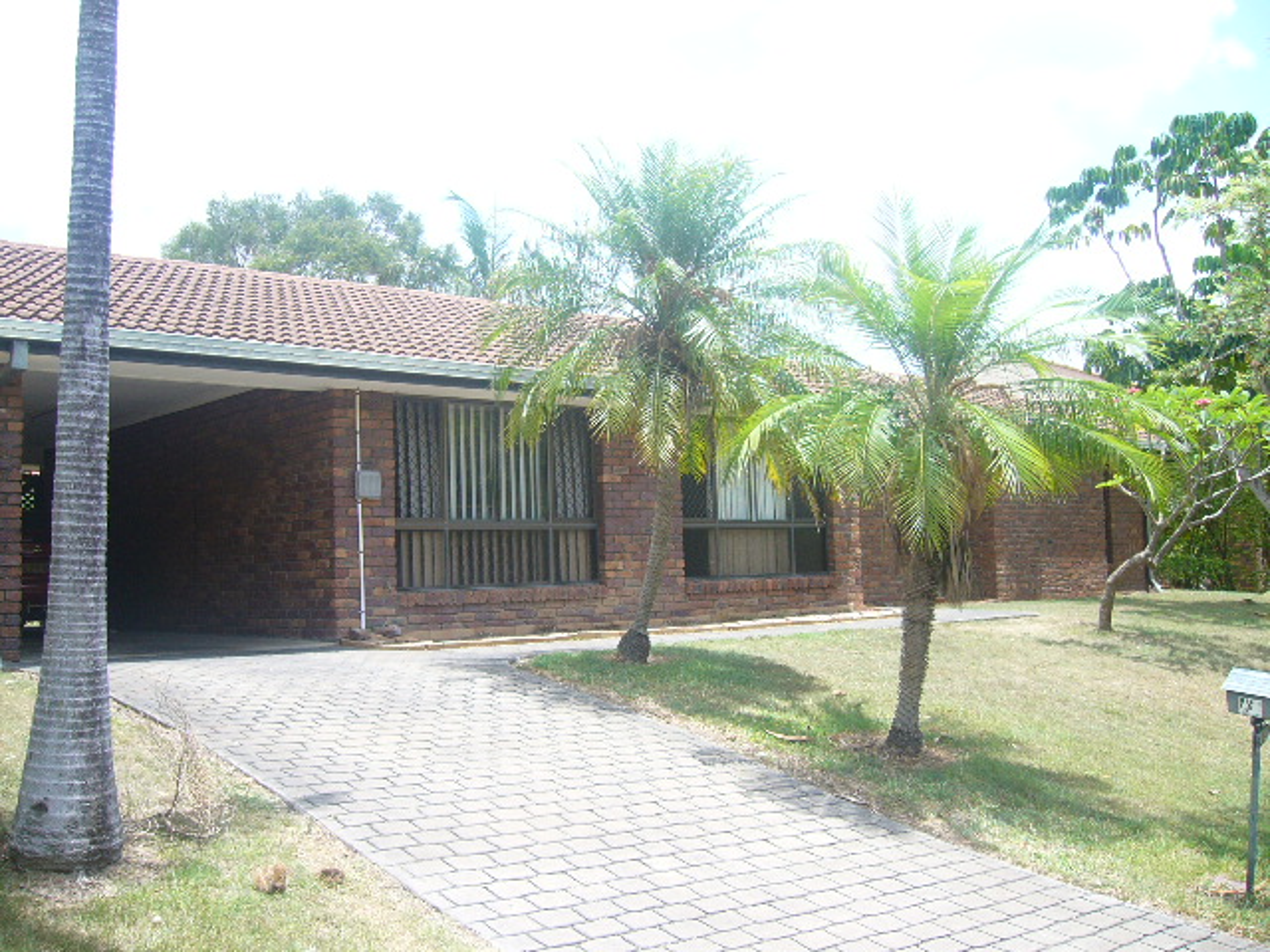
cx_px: 635
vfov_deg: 40.7
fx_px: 1284
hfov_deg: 52.6
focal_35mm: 35
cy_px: 476
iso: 64
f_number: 2.8
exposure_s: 1/320
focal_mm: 5.8
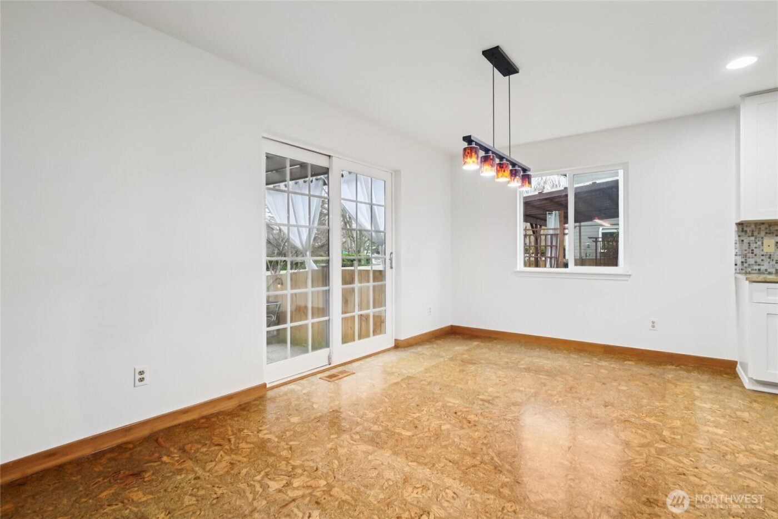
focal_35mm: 16
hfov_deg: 96.7
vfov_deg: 73.7
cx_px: 389
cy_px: 260
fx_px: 346
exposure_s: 1/60
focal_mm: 16
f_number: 5.6
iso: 1600
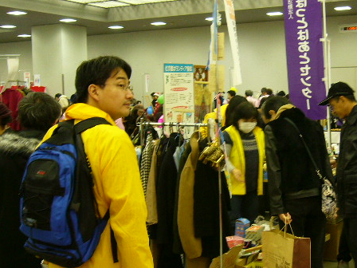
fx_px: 516
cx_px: 210
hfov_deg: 38.1
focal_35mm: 50
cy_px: 110
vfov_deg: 29.1
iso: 125
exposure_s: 1/15
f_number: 2.8
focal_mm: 5.8
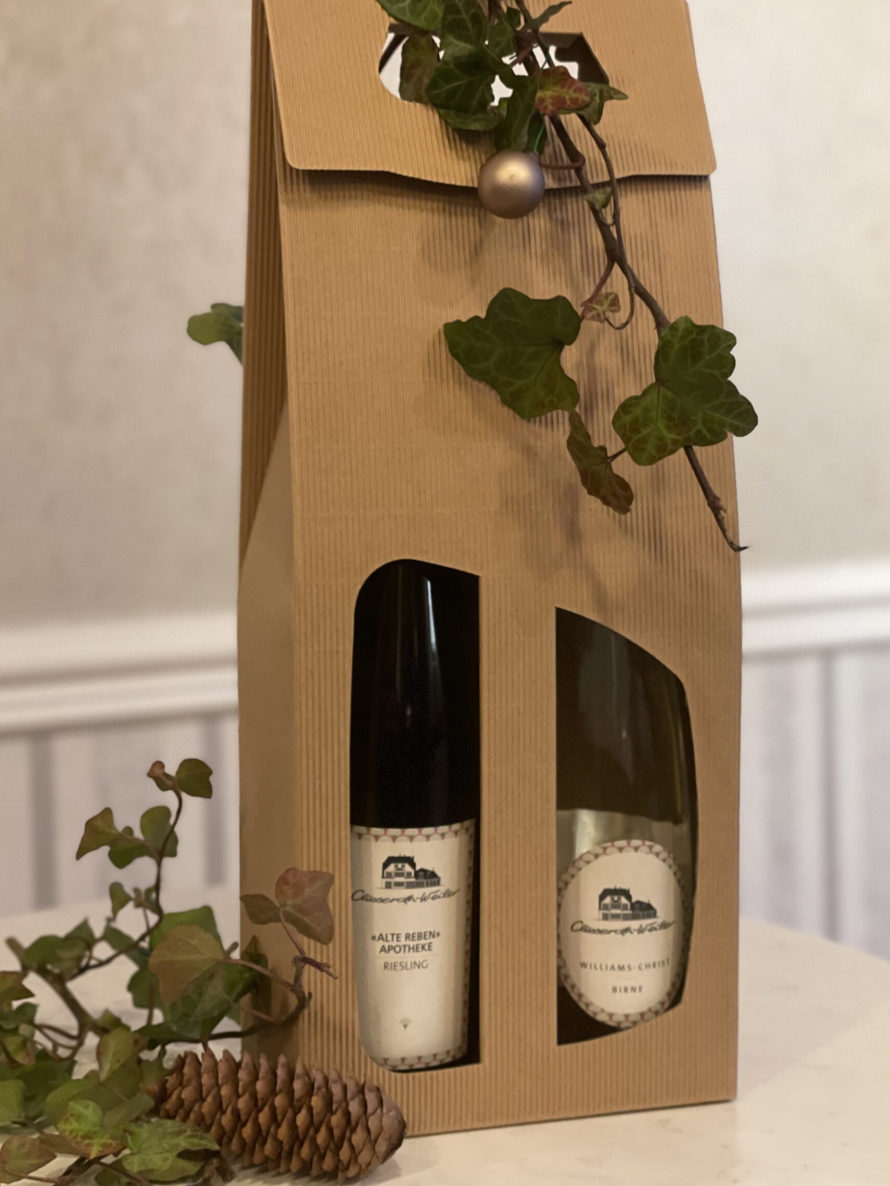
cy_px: 570
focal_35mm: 58
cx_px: 424
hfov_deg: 25.2
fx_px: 1988
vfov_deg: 33.2
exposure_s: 1/33
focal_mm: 6
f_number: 2
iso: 320
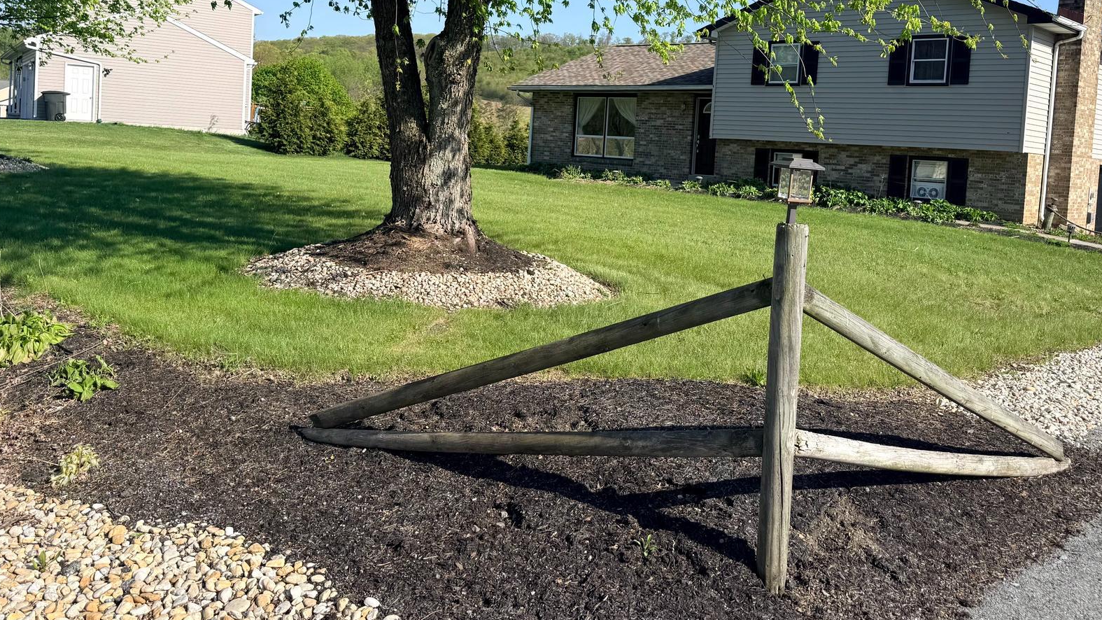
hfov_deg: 58.0
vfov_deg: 34.2
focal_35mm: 34
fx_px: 994
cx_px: 572
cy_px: 186
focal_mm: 6.76
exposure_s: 1/3425
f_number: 1.78
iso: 80
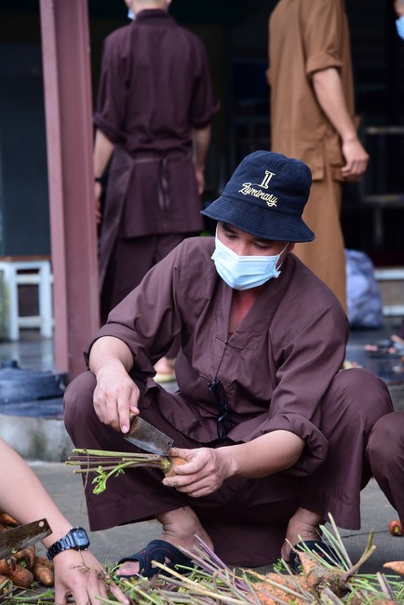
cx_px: 202
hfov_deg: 11.4
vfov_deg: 17.1
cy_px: 302
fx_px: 2018
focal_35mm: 120
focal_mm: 120
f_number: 5.6
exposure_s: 1/125
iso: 320
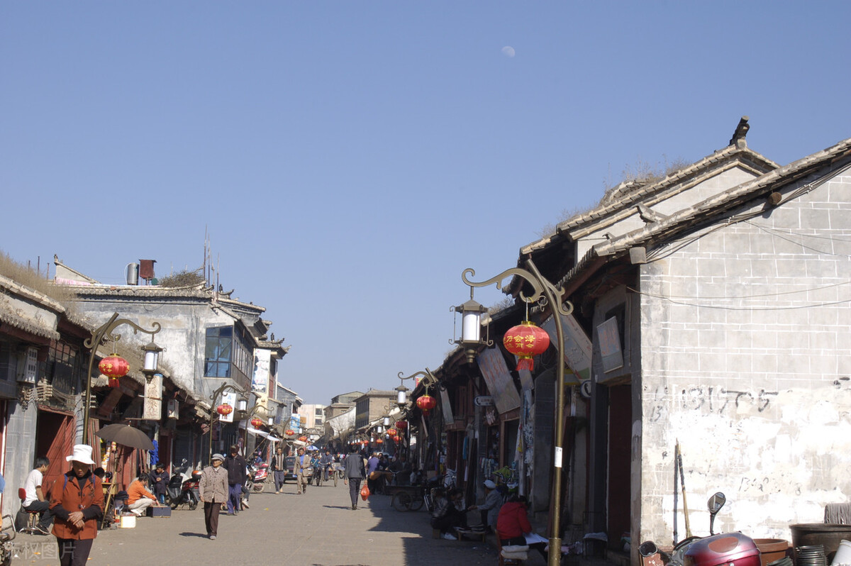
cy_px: 283
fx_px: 1346
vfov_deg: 23.7
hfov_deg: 35.1
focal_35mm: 57
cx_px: 426
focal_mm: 38
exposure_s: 1/125
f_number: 13
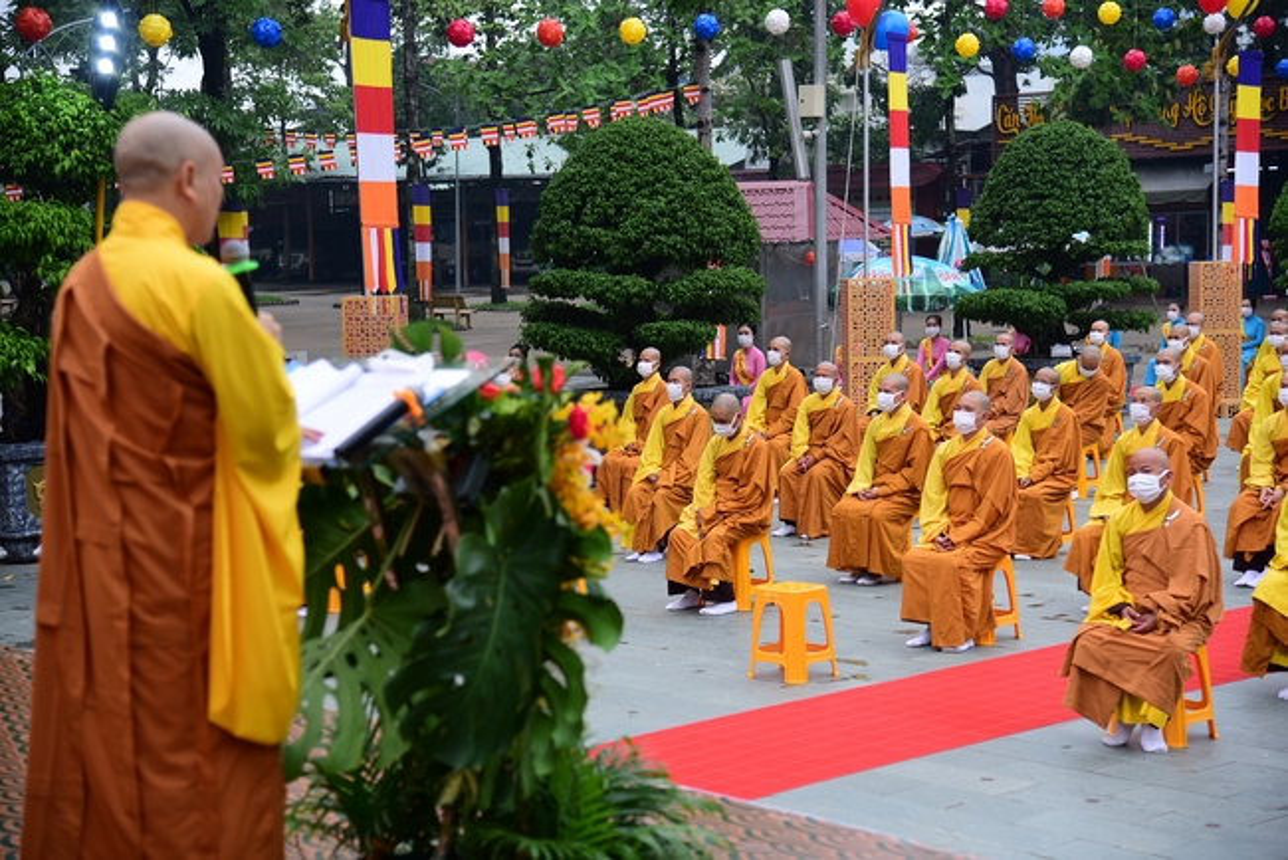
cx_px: 644
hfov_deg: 30.5
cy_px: 430
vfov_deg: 20.6
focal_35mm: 66
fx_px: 2362
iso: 200
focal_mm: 66
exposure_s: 1/100
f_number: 4
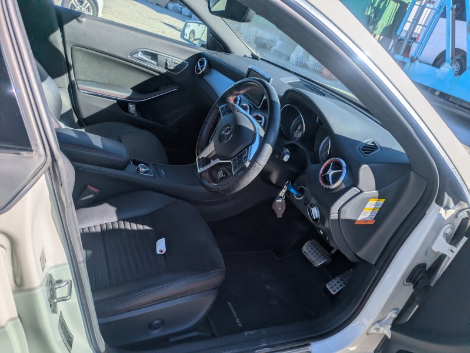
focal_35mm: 25
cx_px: 235
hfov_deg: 69.4
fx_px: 340
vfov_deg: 54.9
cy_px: 176
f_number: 1.89
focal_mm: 5.43
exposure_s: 1/2451
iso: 46
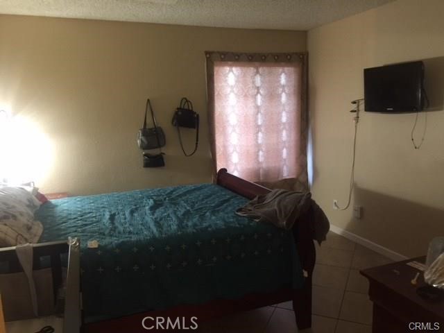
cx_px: 222
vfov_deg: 48.2
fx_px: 372
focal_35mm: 29
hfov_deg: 61.7
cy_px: 166
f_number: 2.2
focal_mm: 4.15
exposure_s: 1/8
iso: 100
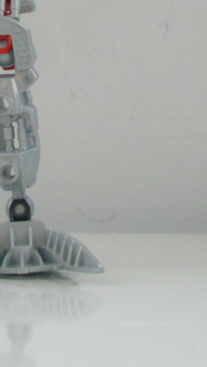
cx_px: 6
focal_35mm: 148
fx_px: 1444
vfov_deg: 14.3
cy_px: -15
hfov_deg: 8.2
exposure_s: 1/7.6
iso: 159
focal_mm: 9.5
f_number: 3.3
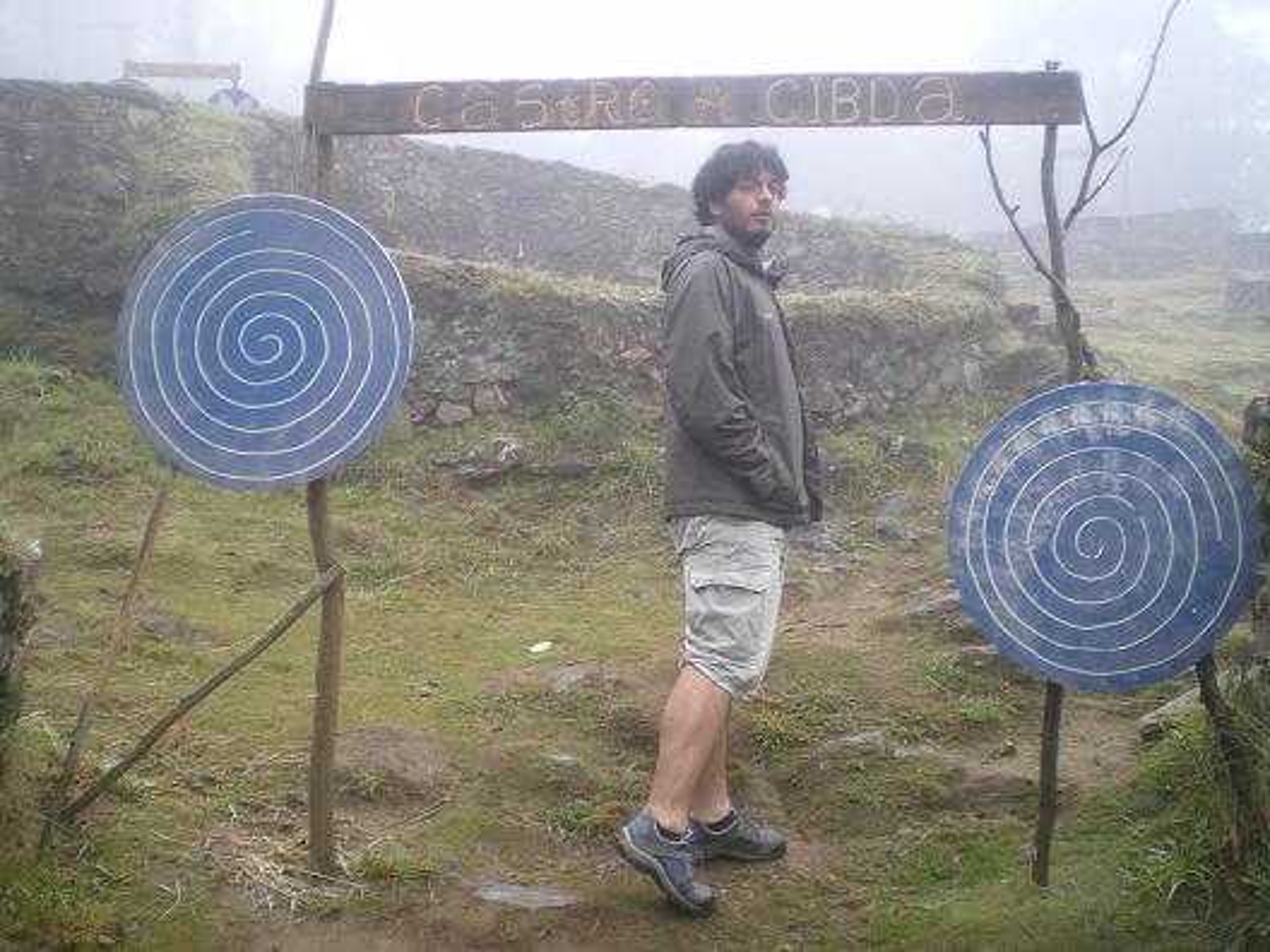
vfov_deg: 37.7
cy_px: 476
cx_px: 635
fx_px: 1394
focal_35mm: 38
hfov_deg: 49.0
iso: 64
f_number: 3.1
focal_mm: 6.3
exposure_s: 1/50
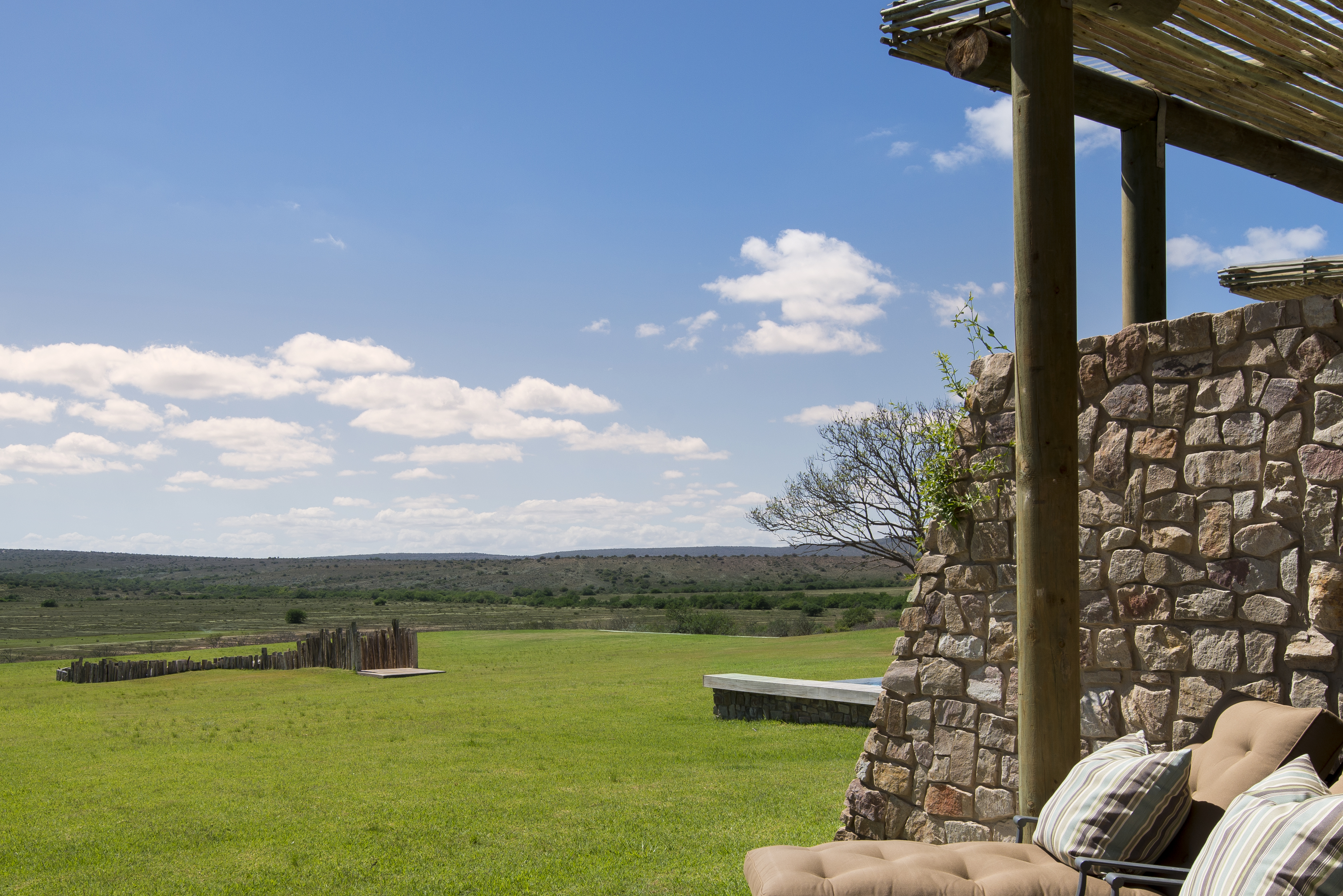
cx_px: 604
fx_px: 1269
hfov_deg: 55.7
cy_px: 572
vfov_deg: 38.6
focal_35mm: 34
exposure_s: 1/350
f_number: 9.5
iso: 200
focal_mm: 20
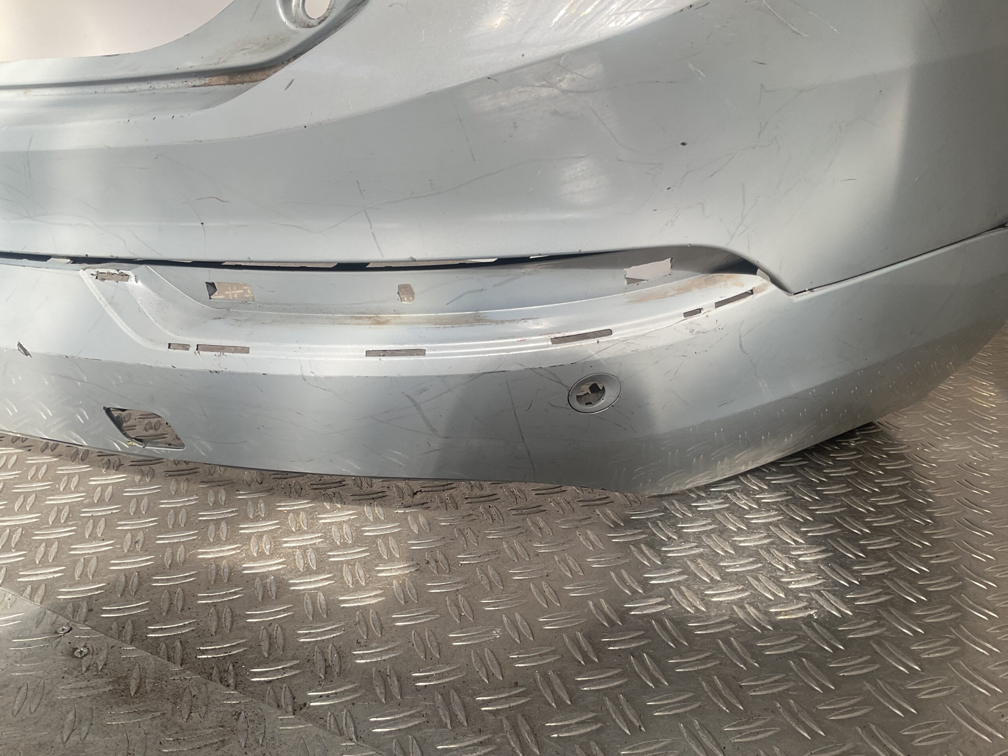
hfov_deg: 61.7
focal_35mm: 29
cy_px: 378
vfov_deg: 48.2
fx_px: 844
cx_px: 504
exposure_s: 1/500
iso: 16
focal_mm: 3
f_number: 1.8
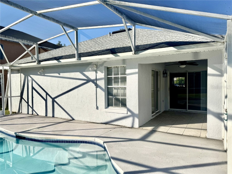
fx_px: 161
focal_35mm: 24
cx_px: 116
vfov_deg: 56.8
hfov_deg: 71.6
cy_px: 87
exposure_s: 1/4608
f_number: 1.78
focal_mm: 6.76
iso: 80
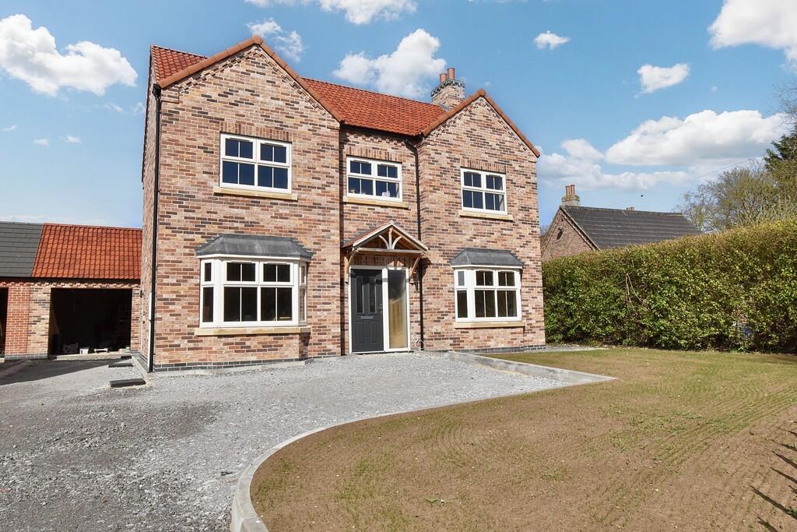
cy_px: 266
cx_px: 398
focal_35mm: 22
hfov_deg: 77.3
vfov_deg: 56.2
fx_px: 498
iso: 800
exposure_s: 1/800
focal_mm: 15
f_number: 14
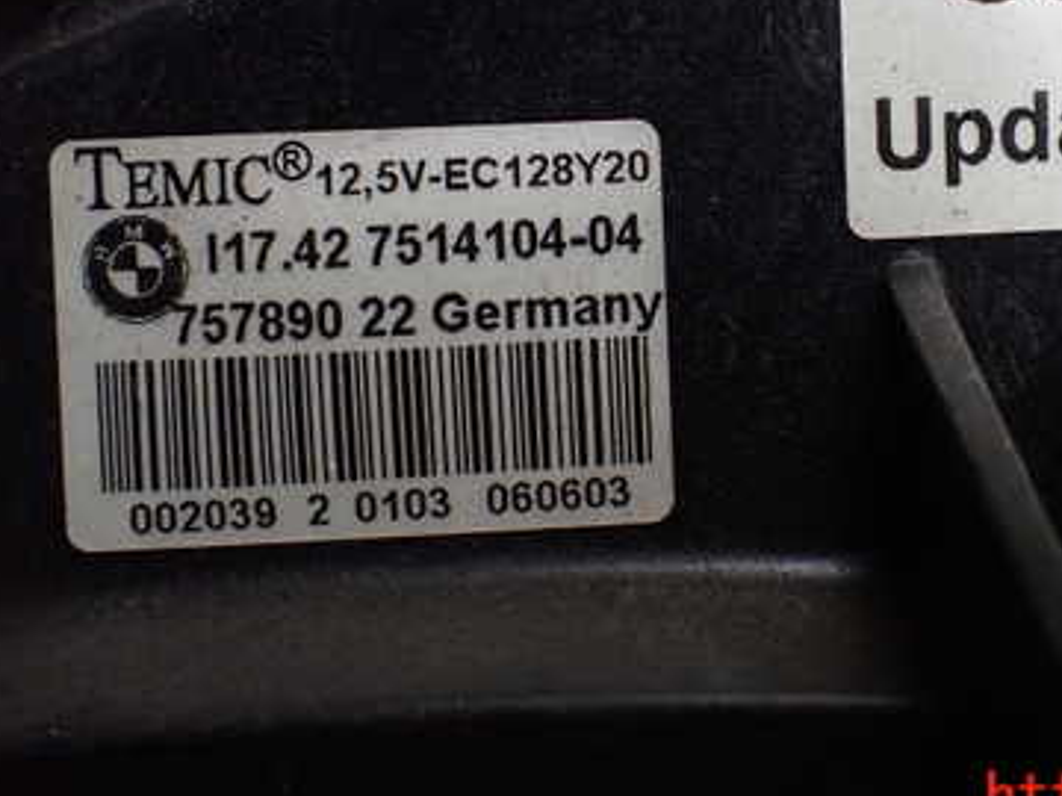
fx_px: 1534
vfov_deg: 28.6
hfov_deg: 37.5
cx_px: 767
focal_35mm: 50
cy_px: 174
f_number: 2.3
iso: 400
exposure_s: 1/125
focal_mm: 5.4
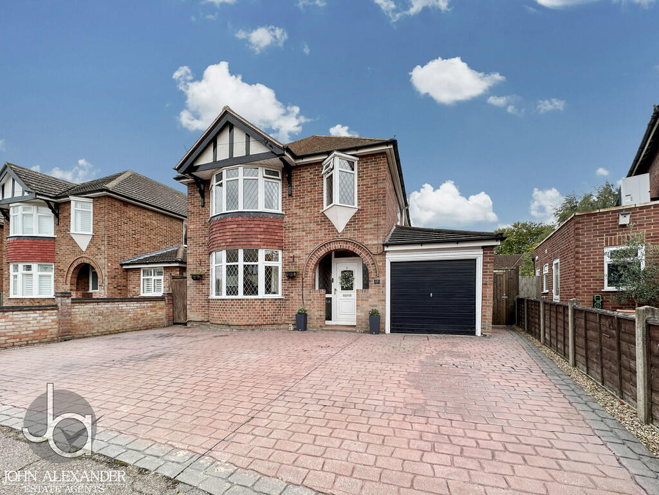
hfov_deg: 102.1
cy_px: 248
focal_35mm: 14
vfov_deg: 85.7
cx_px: 330
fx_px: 267
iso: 40
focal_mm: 2.22
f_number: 2.2
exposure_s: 1/367
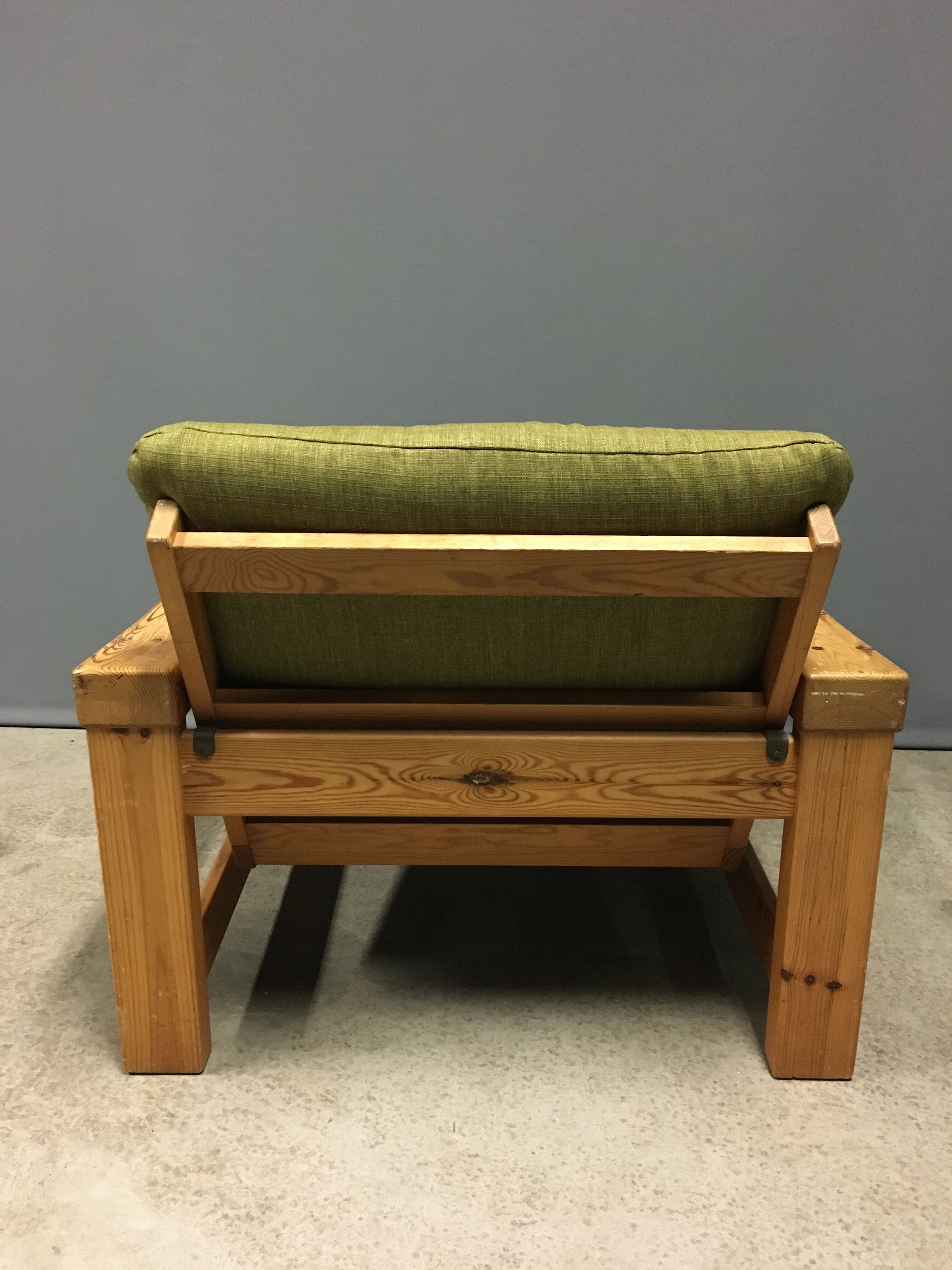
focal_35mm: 29
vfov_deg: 61.7
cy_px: 635
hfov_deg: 48.2
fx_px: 1063
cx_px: 476
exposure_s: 1/17
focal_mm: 4.15
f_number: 2.2
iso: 250
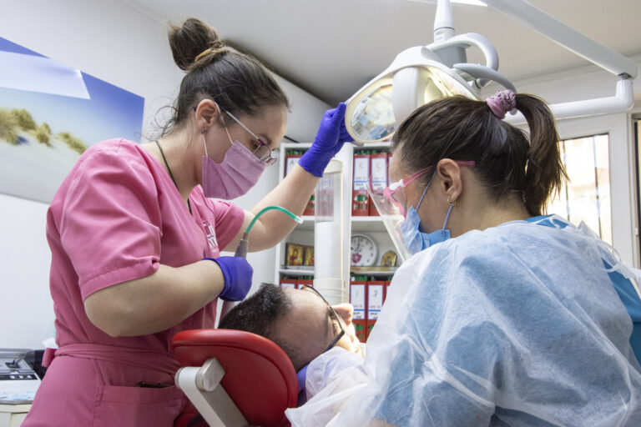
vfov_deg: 34.2
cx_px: 320
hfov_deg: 49.6
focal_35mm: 39
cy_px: 214
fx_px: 694
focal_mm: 26
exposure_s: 1/200
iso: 2500
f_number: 6.3
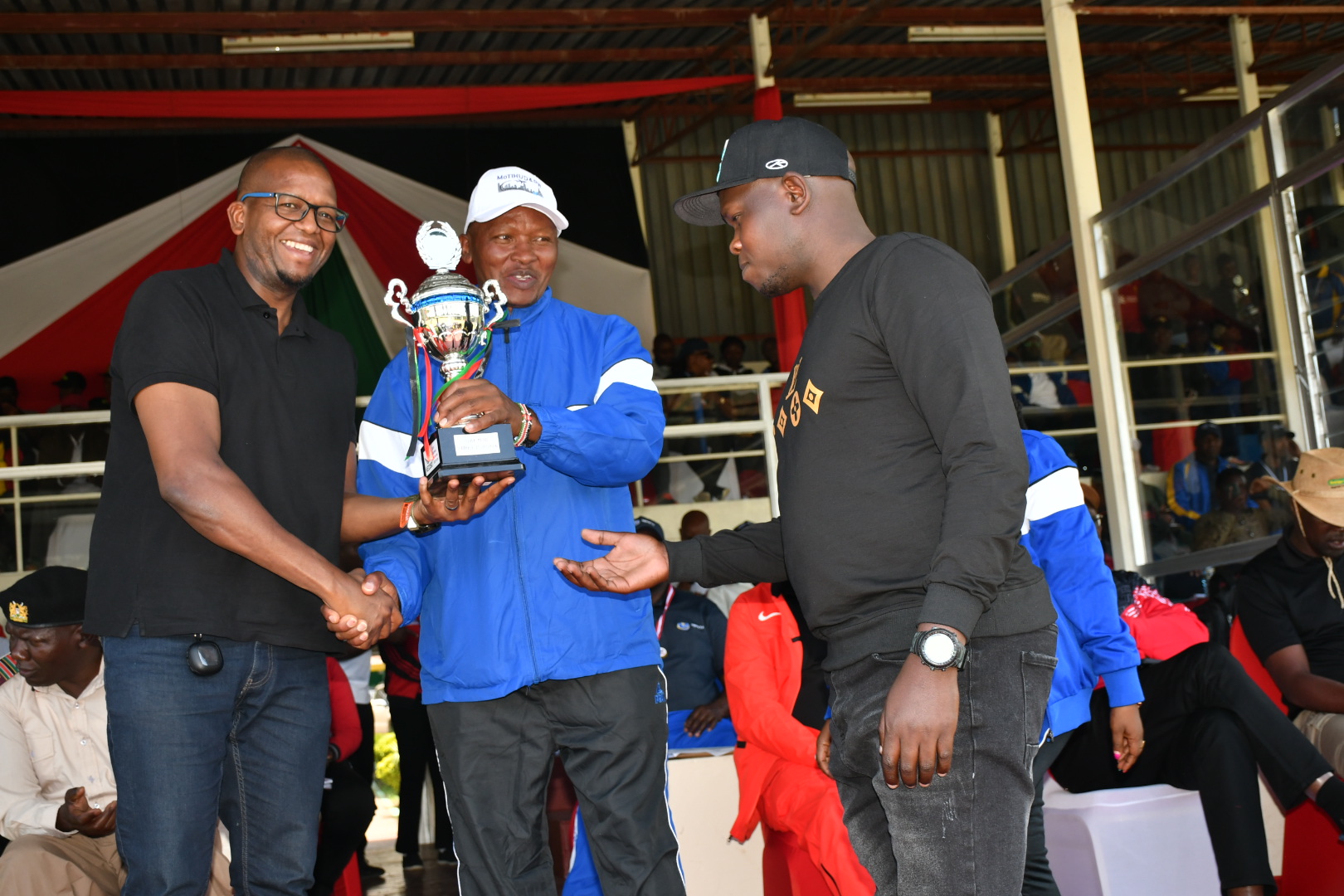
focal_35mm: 48
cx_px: 672
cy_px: 448
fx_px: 1792
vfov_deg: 28.1
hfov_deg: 41.1
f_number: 5
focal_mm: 32
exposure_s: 1/250
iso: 250
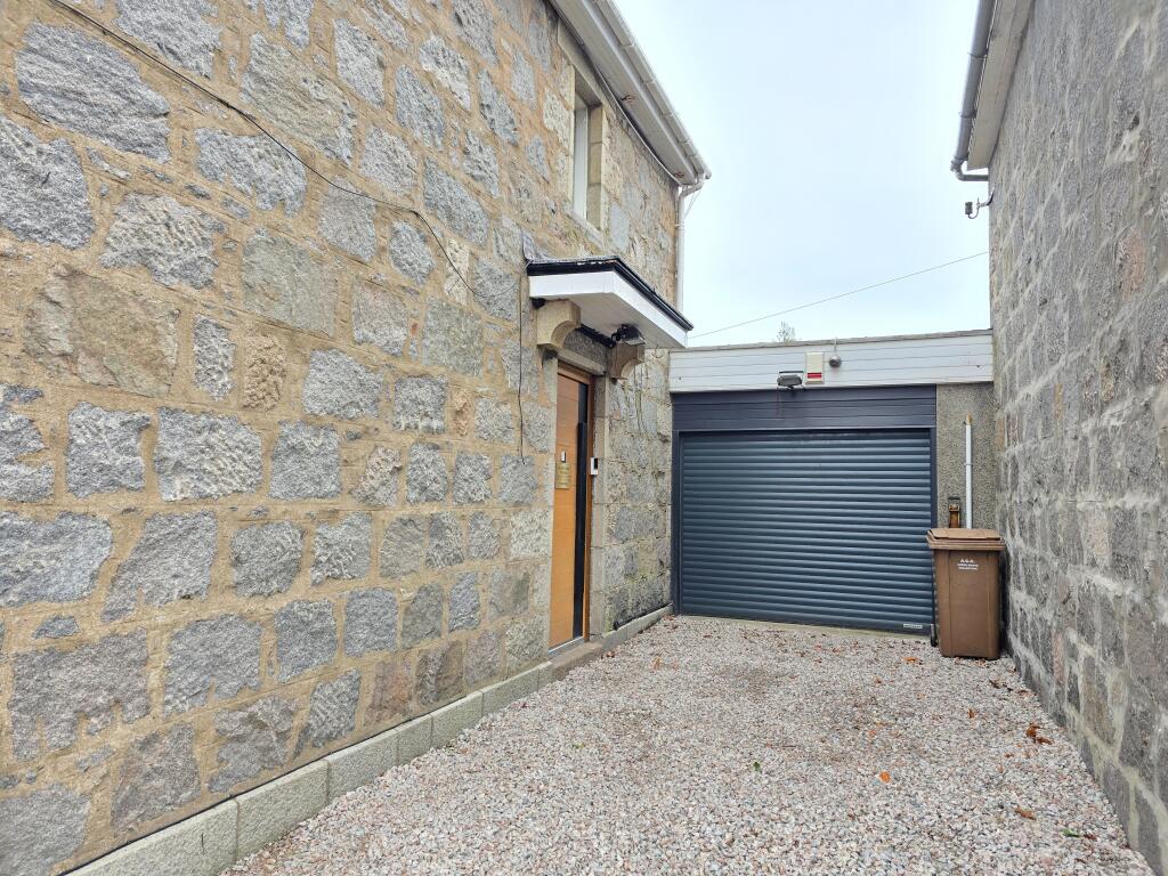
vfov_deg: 58.9
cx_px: 584
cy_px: 438
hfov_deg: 73.9
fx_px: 776
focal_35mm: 23
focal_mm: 6.3
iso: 64
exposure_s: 1/180
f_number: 1.7
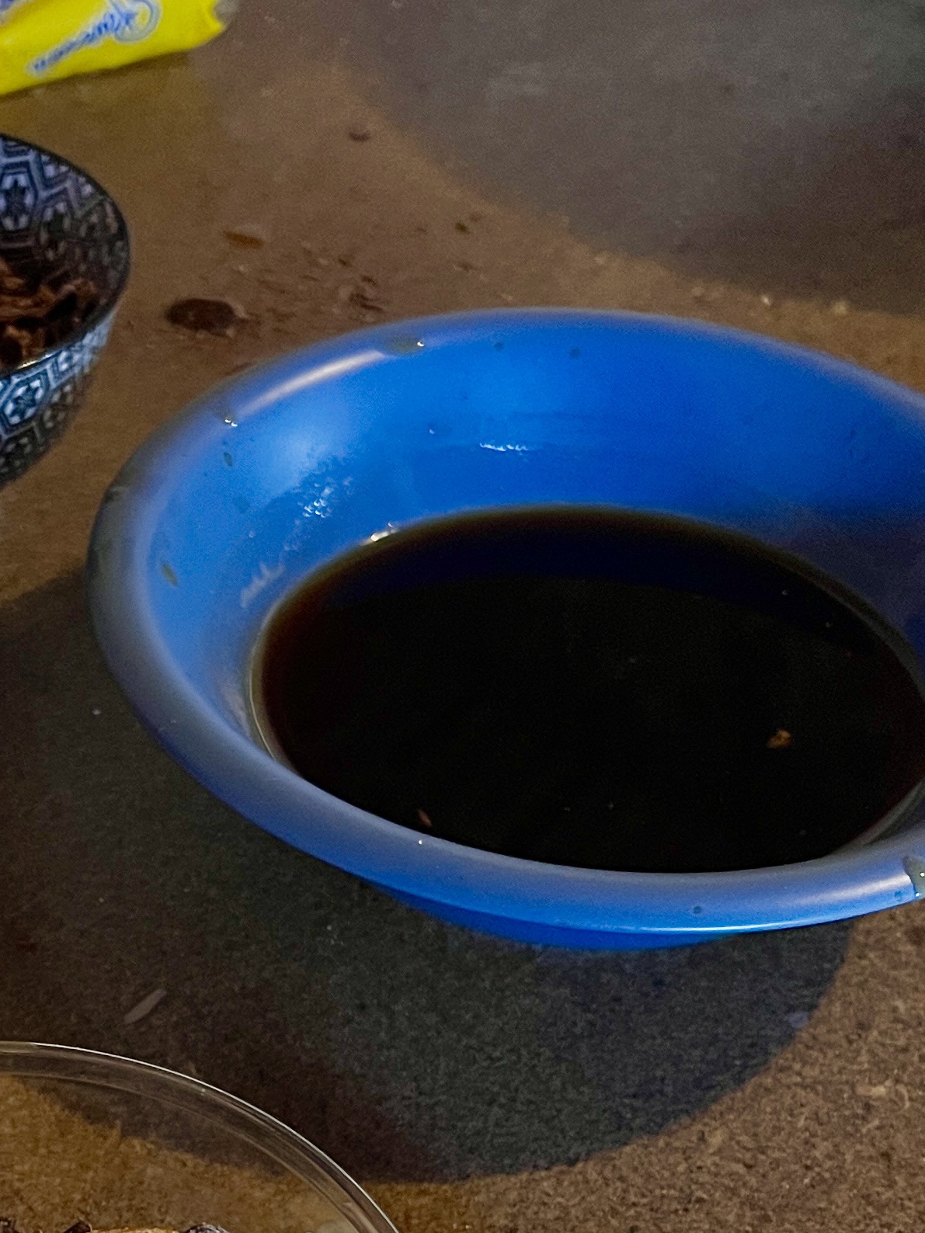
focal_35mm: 66
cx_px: 37
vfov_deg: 28.6
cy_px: 1030
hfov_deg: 21.6
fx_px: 2352
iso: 320
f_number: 1.5
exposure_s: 1/60
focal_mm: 5.7
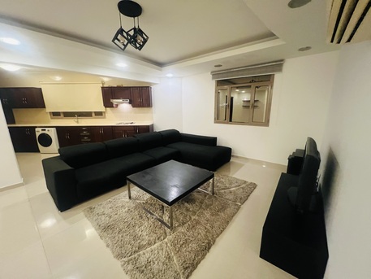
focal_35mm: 13
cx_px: 186
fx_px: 139
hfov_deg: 106.2
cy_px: 140
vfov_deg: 89.9
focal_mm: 1.57
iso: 800
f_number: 1.8
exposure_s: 1/50
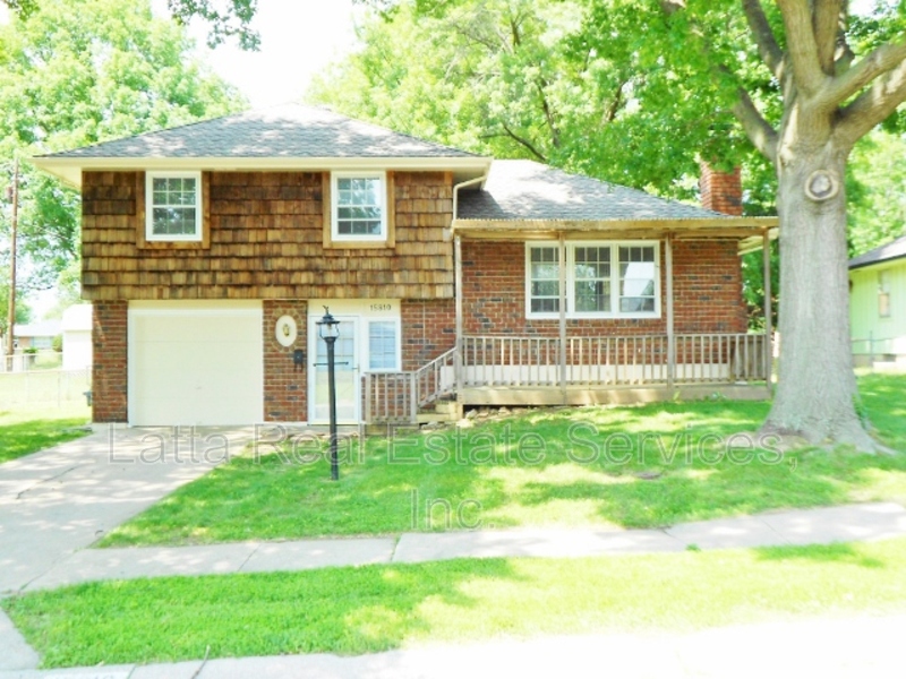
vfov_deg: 38.7
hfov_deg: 50.1
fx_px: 968
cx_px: 453
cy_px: 340
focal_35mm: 37
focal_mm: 6.7
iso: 80
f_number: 3.9
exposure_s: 1/100
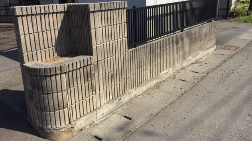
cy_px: 47
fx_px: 214
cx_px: 126
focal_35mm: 32
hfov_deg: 61.0
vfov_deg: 36.3
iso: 32
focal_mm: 4.15
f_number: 2.2
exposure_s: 1/1980
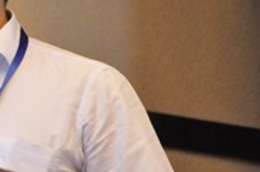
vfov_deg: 4.2
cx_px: -32
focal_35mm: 329
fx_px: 2372
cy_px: 28
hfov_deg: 6.2
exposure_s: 1/40
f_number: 5.6
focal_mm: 90
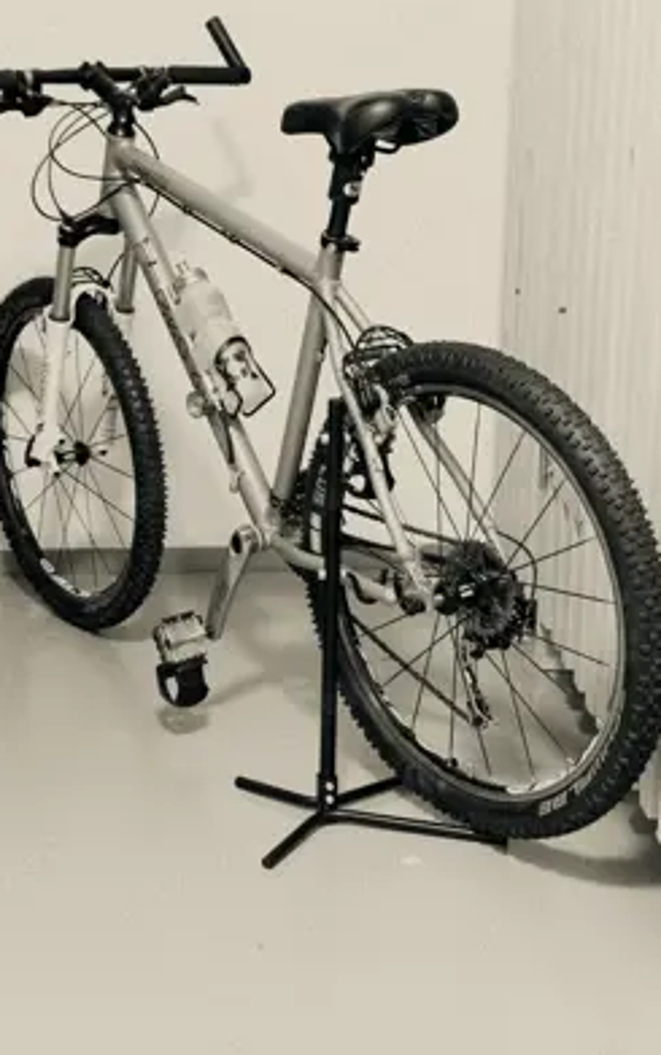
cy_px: 521
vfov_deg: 38.8
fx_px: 1496
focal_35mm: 52
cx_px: 267
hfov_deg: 24.9
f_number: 1.78
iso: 500
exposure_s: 1/33
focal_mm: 6.76
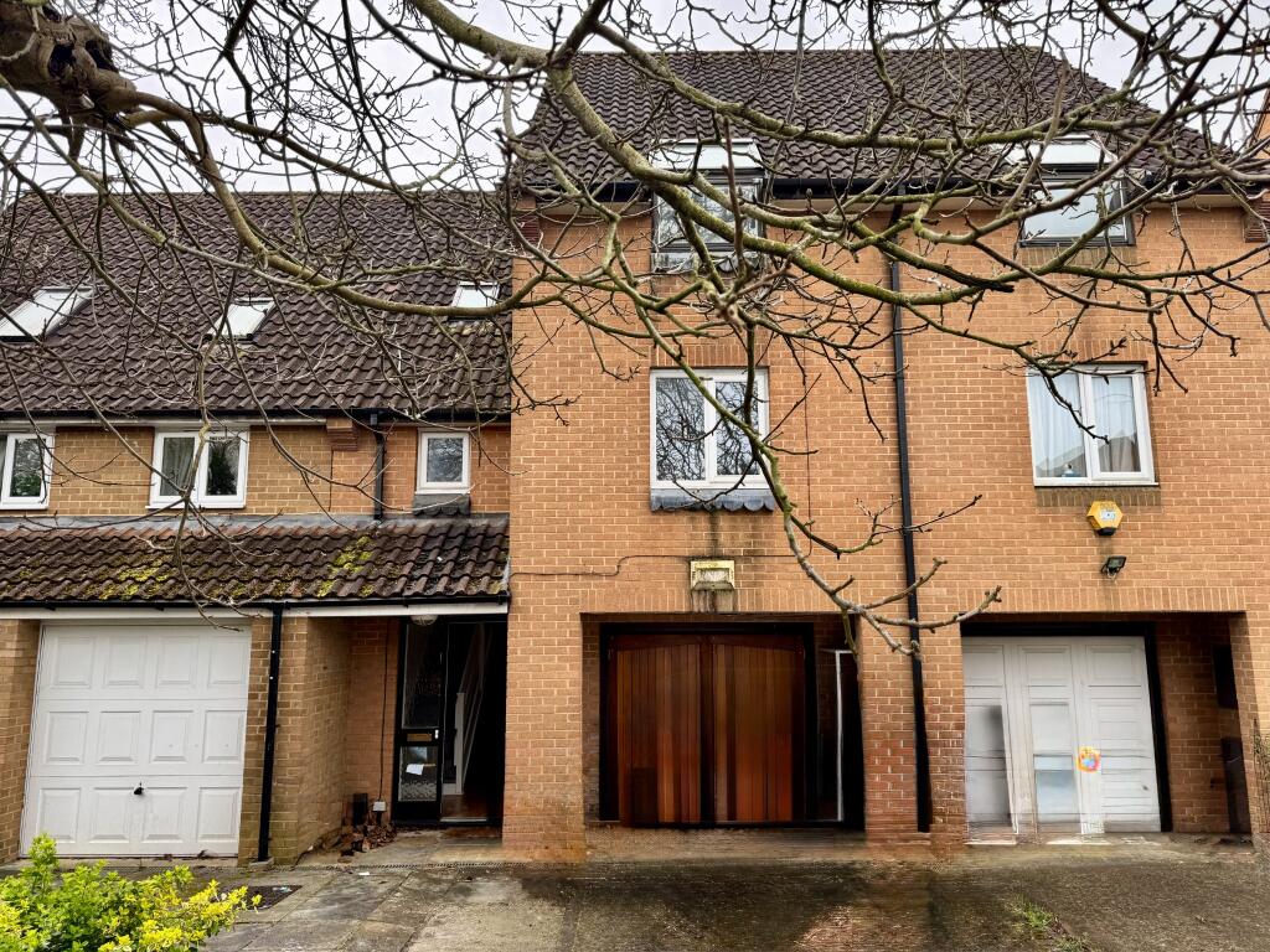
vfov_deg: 56.8
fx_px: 881
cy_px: 476
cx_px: 635
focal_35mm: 24
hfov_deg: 71.6
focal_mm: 6.76
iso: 80
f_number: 1.78
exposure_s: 1/535
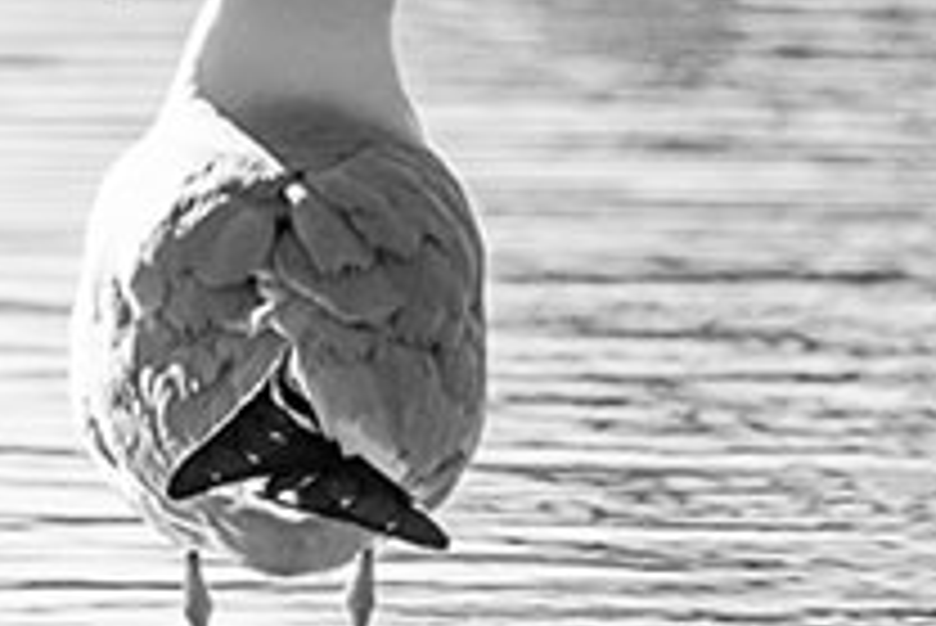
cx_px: -104
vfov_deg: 0.5
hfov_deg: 0.7
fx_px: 74982
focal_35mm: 2882
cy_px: 408
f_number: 13
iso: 1600
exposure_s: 1/2000
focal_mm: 1200
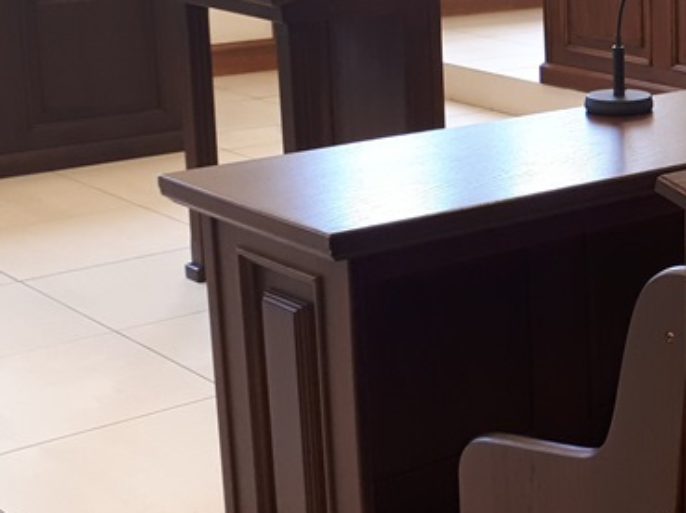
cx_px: 848
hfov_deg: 23.5
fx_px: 1485
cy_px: 121
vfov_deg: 19.5
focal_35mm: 75
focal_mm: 3.6
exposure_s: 1/33
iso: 64
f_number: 1.9
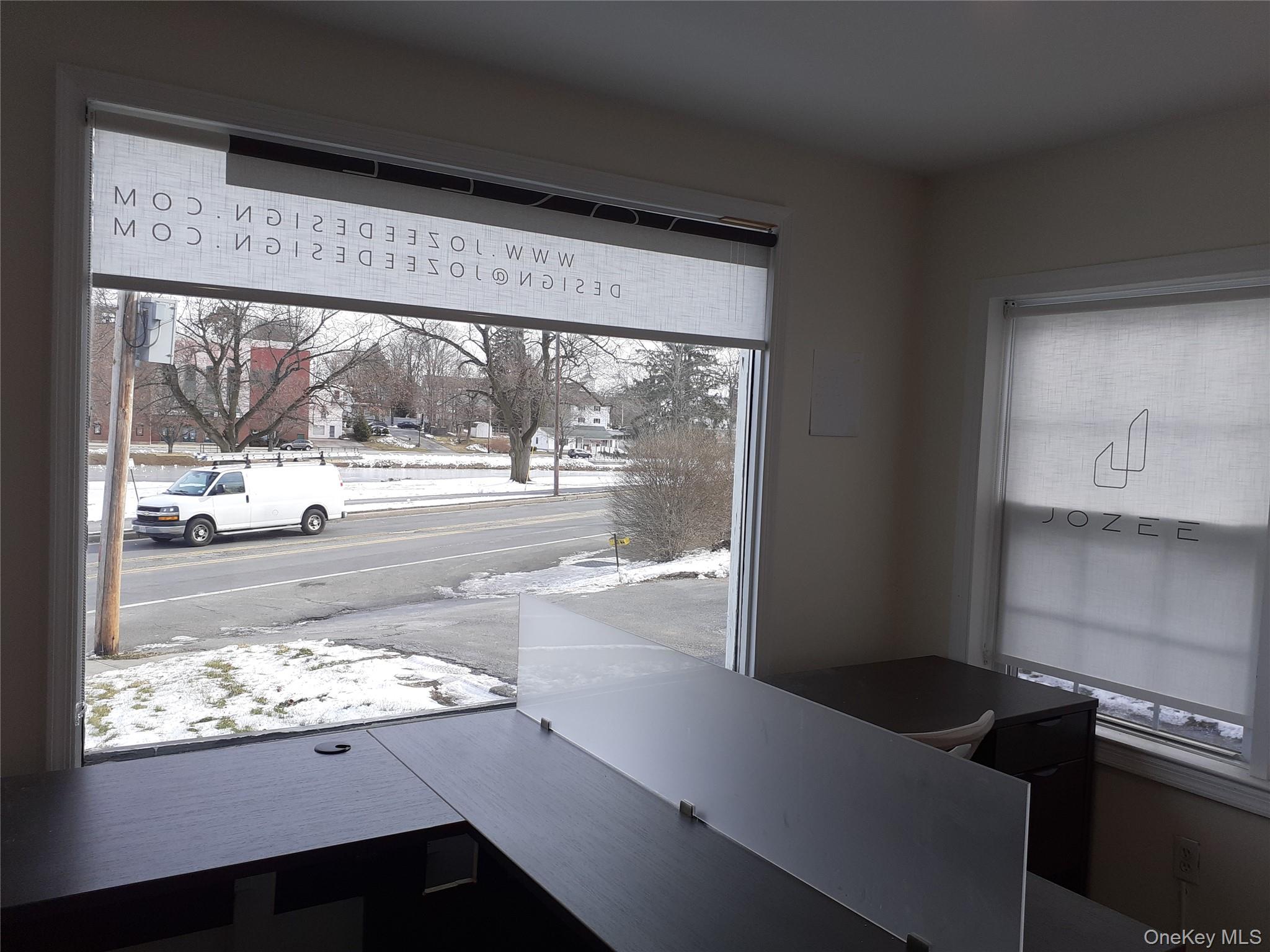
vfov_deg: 51.4
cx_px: 635
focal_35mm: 27
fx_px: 991
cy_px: 476
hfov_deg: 65.3
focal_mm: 3.6
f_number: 1.9
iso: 40
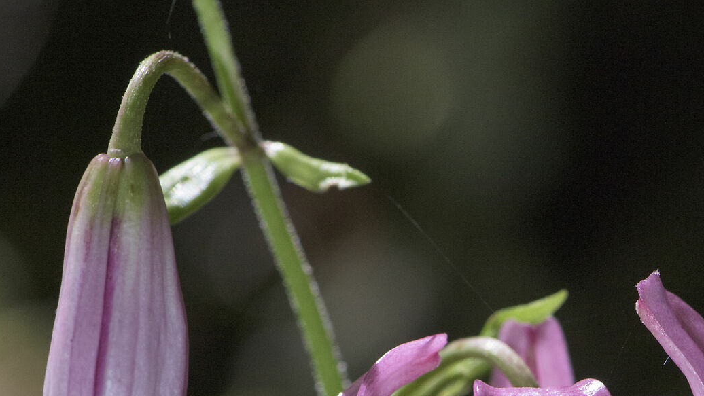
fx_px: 4761
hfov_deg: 8.4
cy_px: 543
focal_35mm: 255
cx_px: 520
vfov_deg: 4.7
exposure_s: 1/80
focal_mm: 105
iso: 2000
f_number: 8
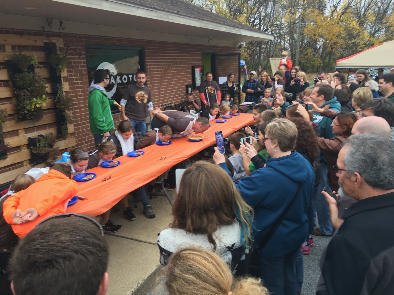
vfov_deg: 48.2
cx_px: 197
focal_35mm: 29
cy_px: 148
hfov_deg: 61.7
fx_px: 330
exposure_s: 1/120
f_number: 2.2
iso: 40
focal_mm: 4.15
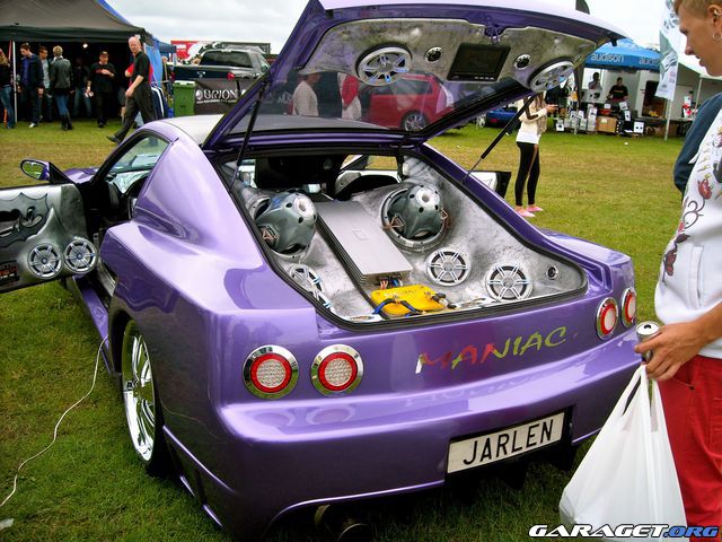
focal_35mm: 35
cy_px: 271
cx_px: 361
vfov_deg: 40.7
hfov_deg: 52.6
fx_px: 730
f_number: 2.8
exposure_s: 1/402
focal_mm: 5.7
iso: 64
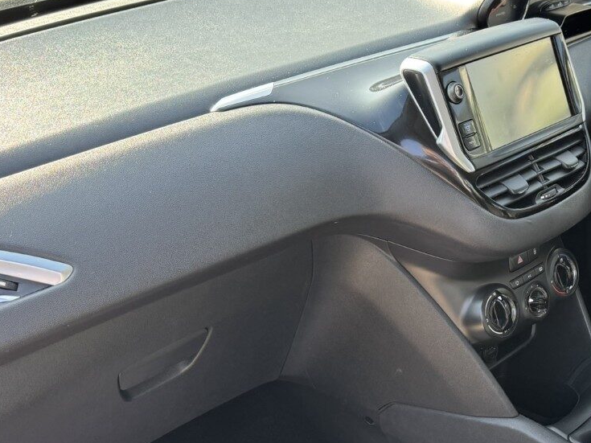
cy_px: 328
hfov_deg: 37.5
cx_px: 471
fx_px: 836
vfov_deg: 29.2
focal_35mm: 49
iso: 100
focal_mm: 6.76
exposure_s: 1/172
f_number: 1.78
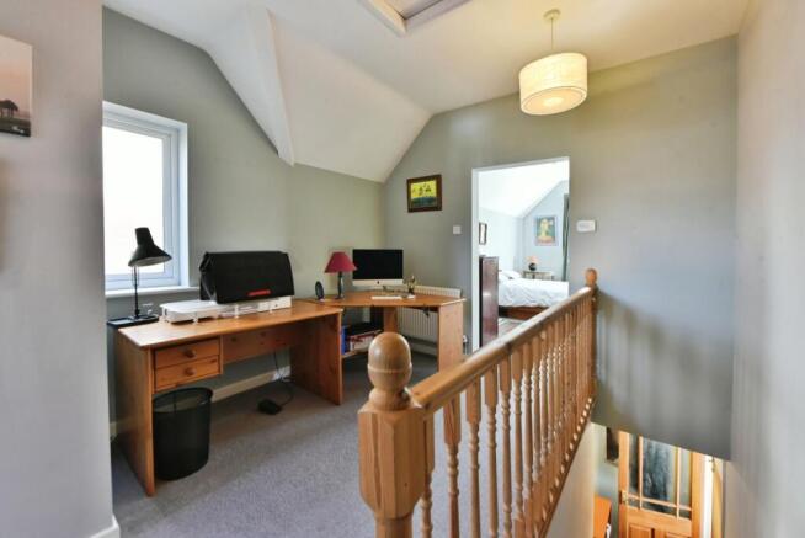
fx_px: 313
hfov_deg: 104.2
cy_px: 269
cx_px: 402
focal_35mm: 14
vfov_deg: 81.3
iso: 2200
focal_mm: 14
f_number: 9
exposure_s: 1/15
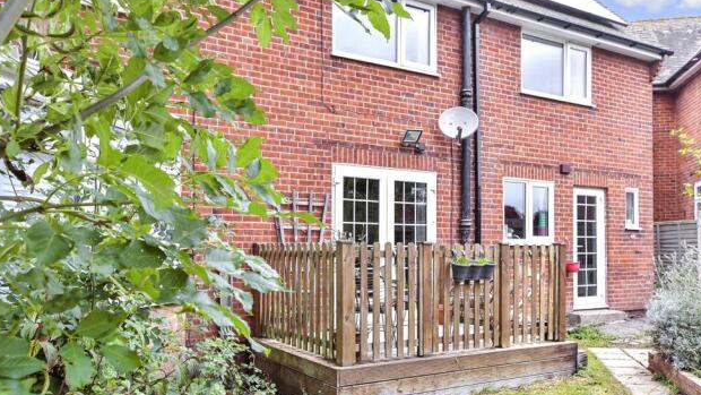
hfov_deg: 62.6
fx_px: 576
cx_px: 361
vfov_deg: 37.6
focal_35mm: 31
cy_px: 242
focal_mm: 19
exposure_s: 1/125
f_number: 8
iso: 1000
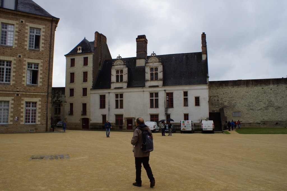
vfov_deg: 43.6
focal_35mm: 30
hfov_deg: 61.9
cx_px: 144
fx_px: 239
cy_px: 96
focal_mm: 20
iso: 100
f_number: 13
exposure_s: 1/160
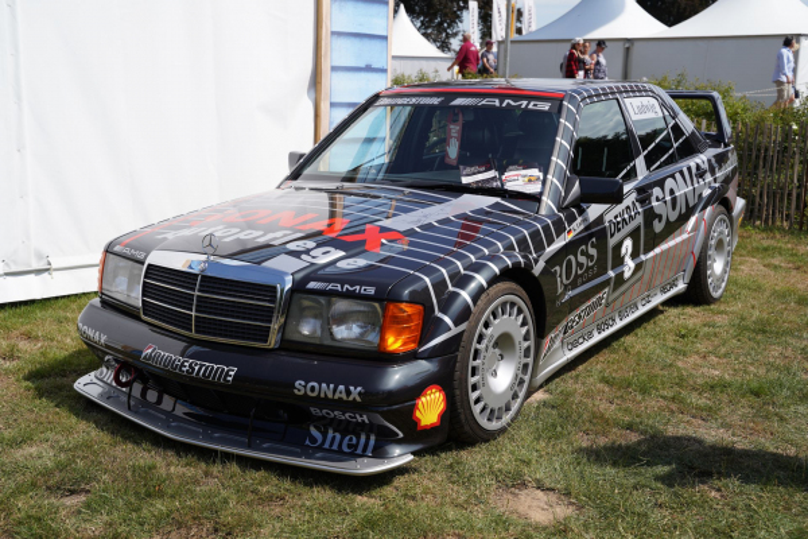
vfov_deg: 32.6
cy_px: 270
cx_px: 404
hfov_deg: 47.4
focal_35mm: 41
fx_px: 920
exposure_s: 1/640
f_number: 5
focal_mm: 41
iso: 100
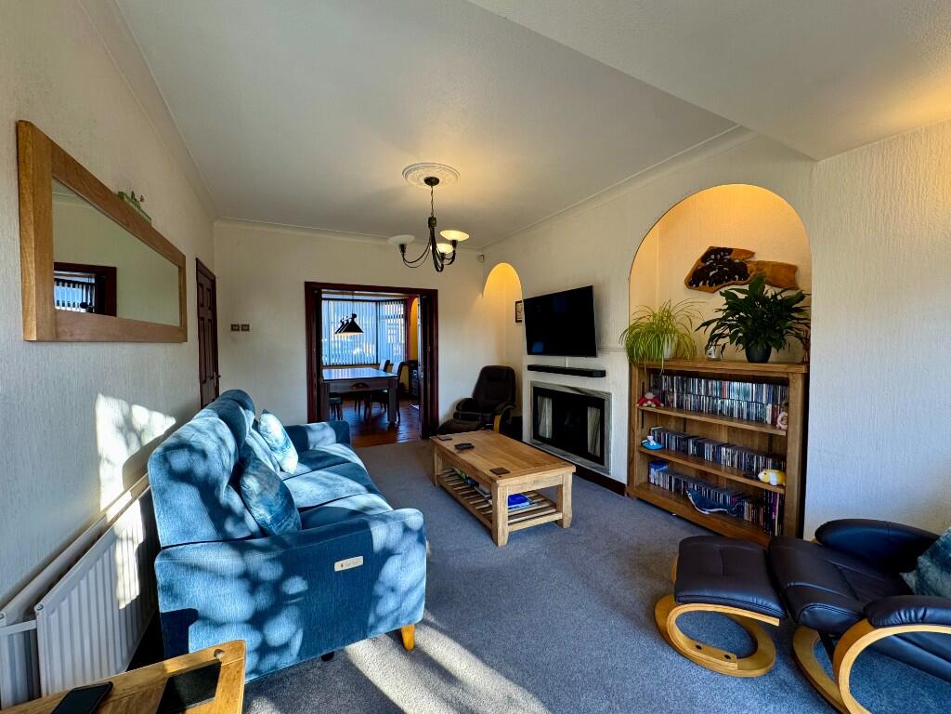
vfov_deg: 85.7
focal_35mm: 14
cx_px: 476
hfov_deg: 102.1
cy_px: 357
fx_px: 385
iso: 160
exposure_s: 1/100
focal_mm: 2.22
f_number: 2.2
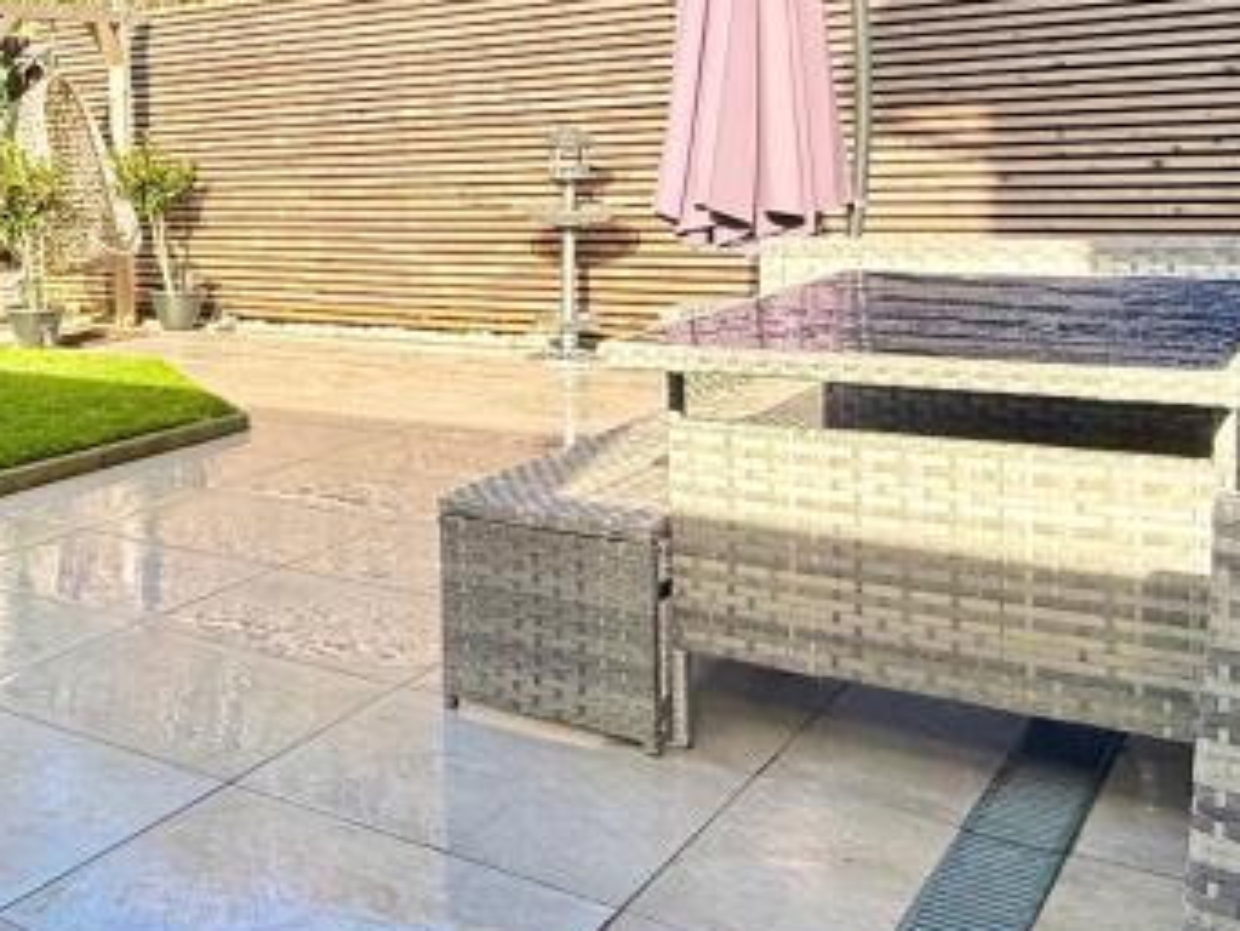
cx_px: -185
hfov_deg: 36.4
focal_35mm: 42
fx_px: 1505
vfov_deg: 33.6
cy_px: 225
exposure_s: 1/914
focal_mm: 2.22
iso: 50
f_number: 2.2
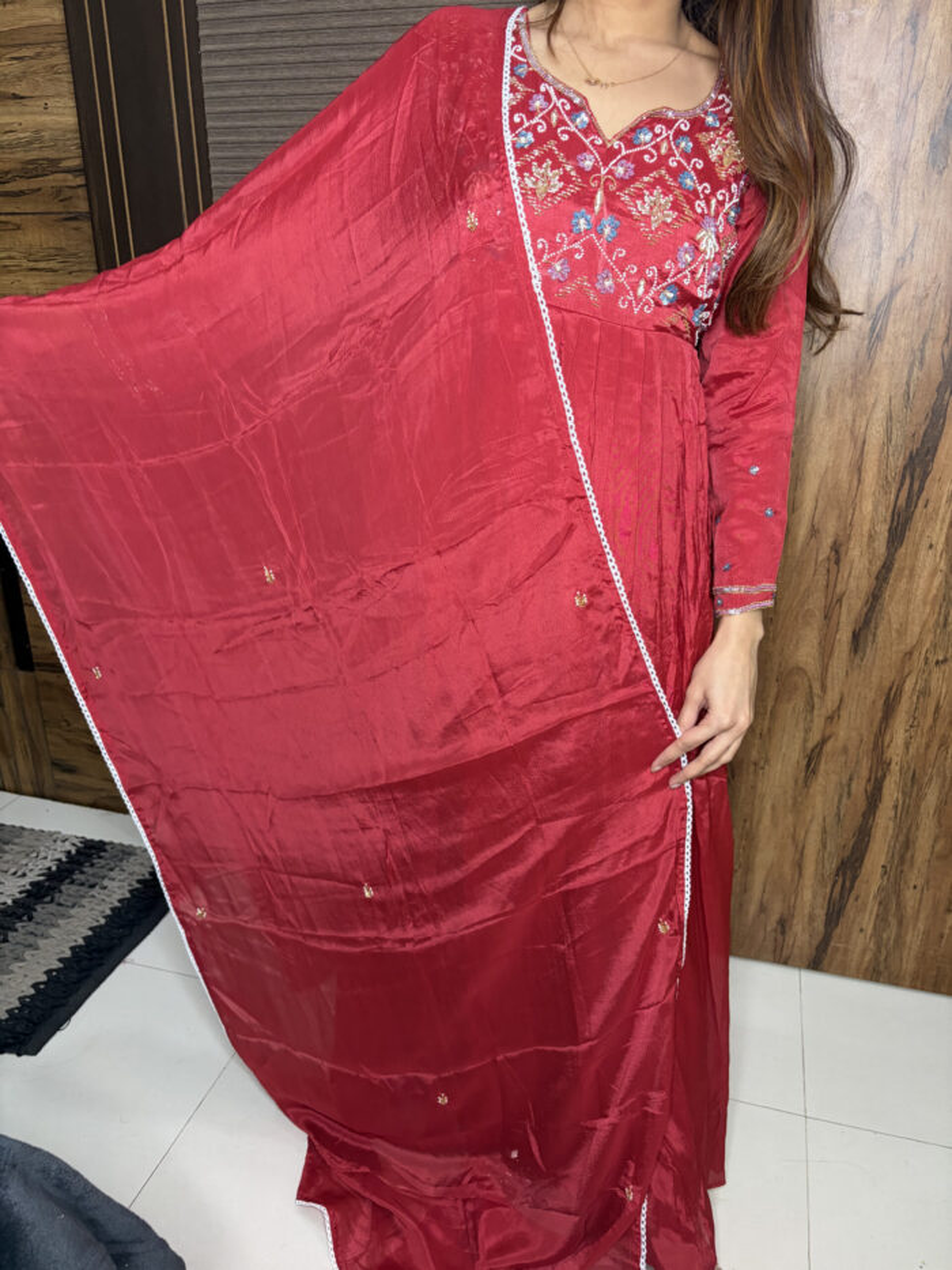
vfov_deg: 67.3
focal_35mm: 26
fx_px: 953
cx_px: 476
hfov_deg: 53.1
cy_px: 635
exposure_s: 1/50
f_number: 1.6
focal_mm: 5.96
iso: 250
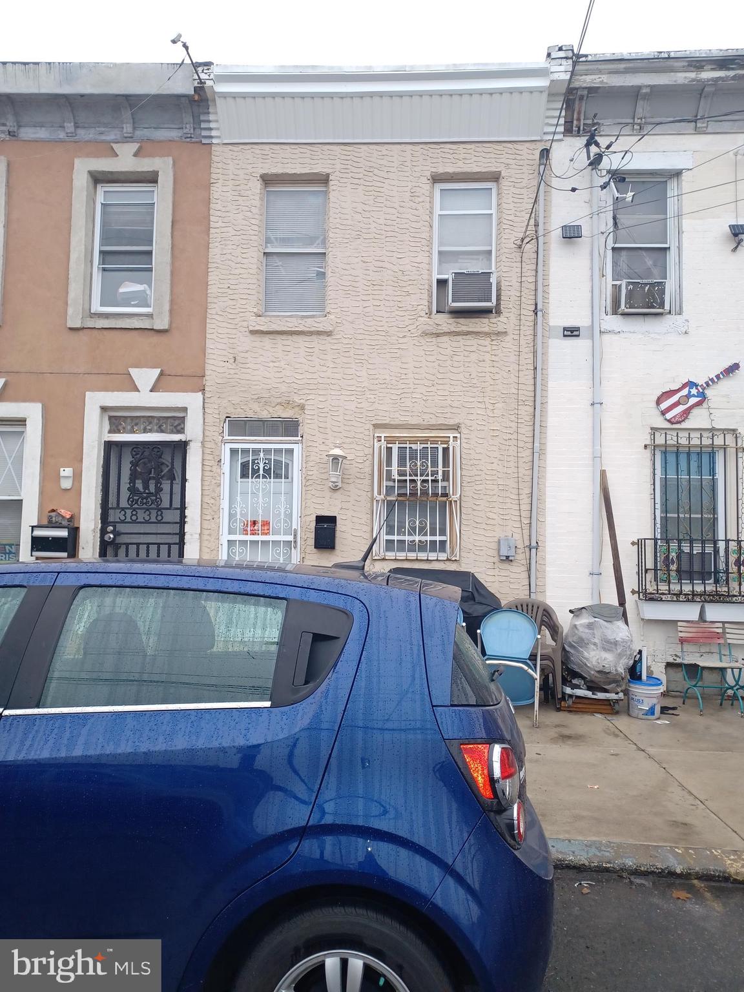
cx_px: 372
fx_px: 716
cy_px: 496
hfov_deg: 54.9
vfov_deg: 69.4
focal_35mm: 25
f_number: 1.8
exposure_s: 1/120
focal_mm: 4.6
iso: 64
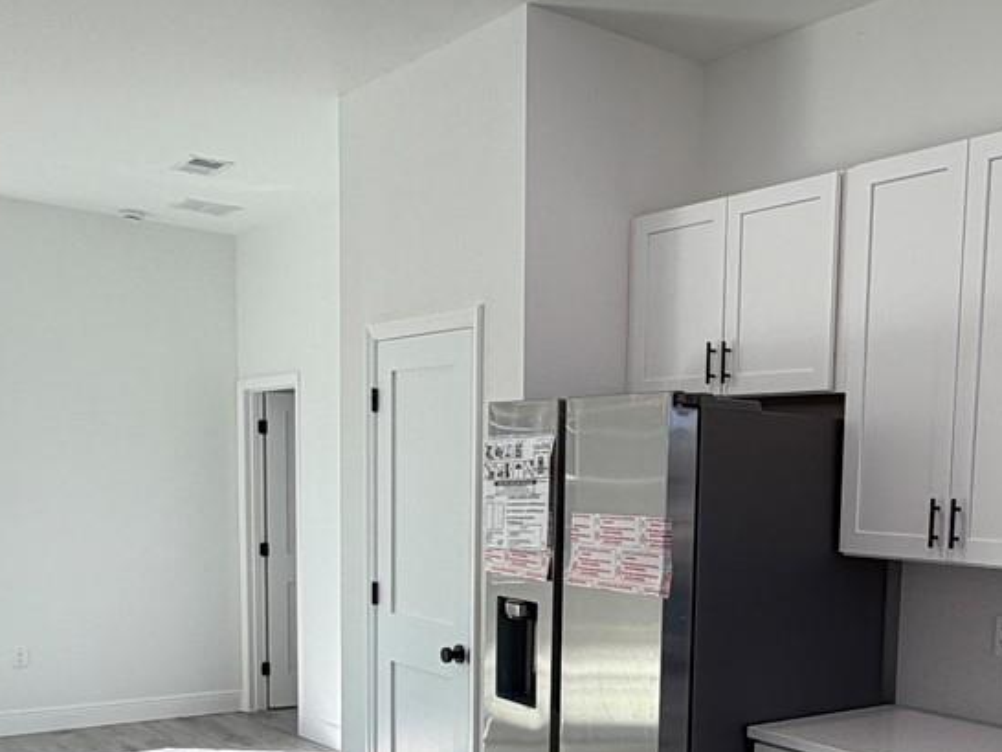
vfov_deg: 34.0
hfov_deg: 44.3
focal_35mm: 41
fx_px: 1187
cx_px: 747
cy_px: 616
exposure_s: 1/120
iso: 64
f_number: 2.2
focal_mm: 2.22
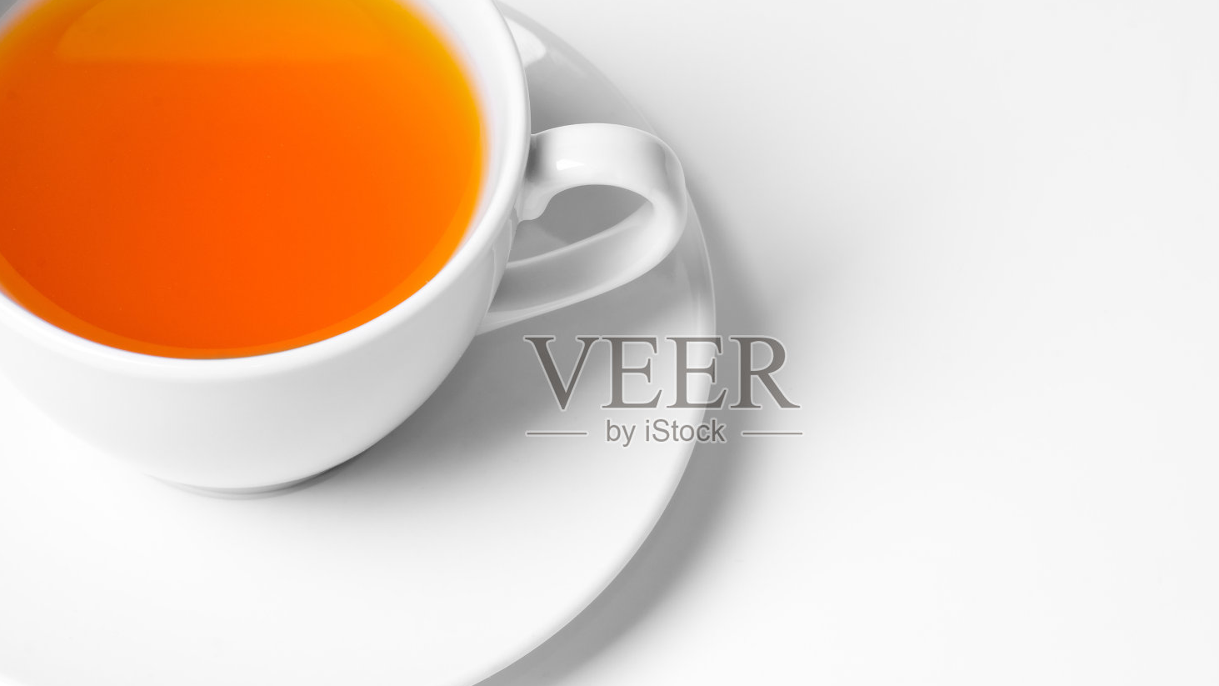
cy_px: 393
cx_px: 664
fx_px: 3329
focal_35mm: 103
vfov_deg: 11.8
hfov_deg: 20.7
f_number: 16
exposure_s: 1/80
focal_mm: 60
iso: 100
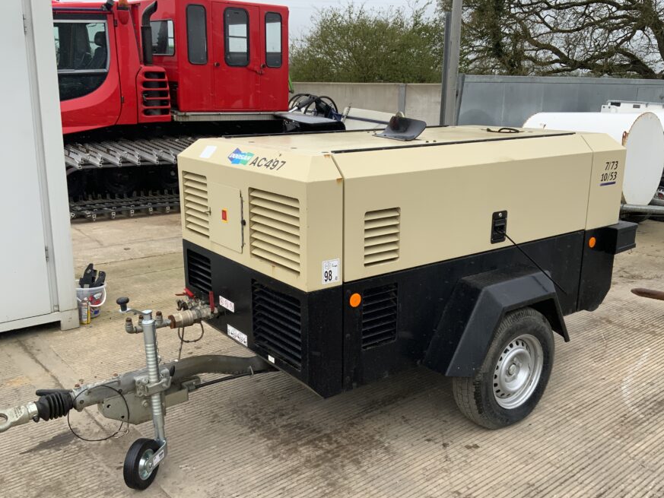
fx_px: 652
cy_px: 255
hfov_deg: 53.9
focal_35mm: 34
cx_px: 341
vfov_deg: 41.8
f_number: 1.8
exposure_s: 1/1250
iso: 16
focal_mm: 3
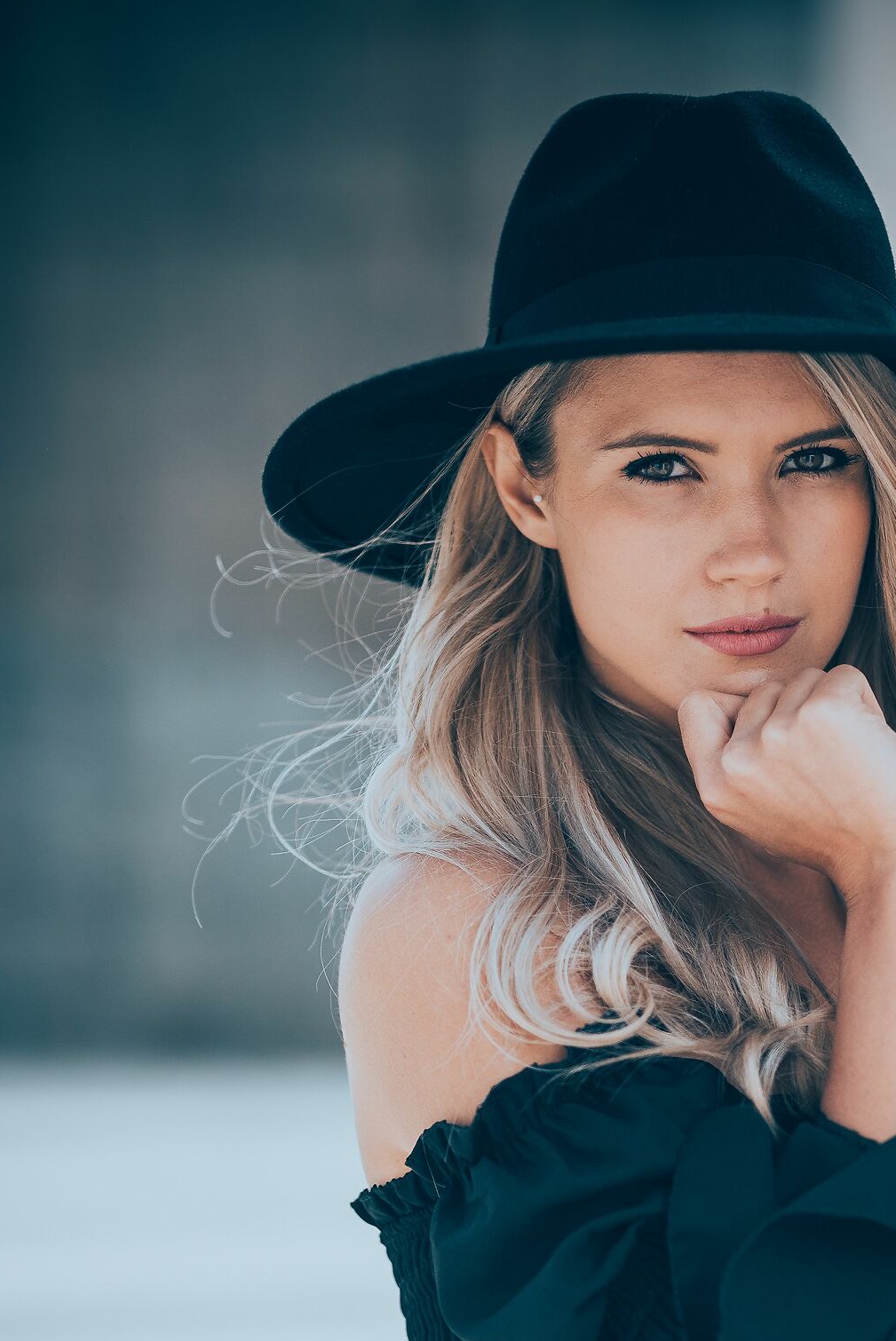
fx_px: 5034
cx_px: 660
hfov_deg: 10.2
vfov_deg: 15.1
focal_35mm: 135
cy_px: 1047
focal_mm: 85
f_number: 2.2
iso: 250
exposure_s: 1/1250
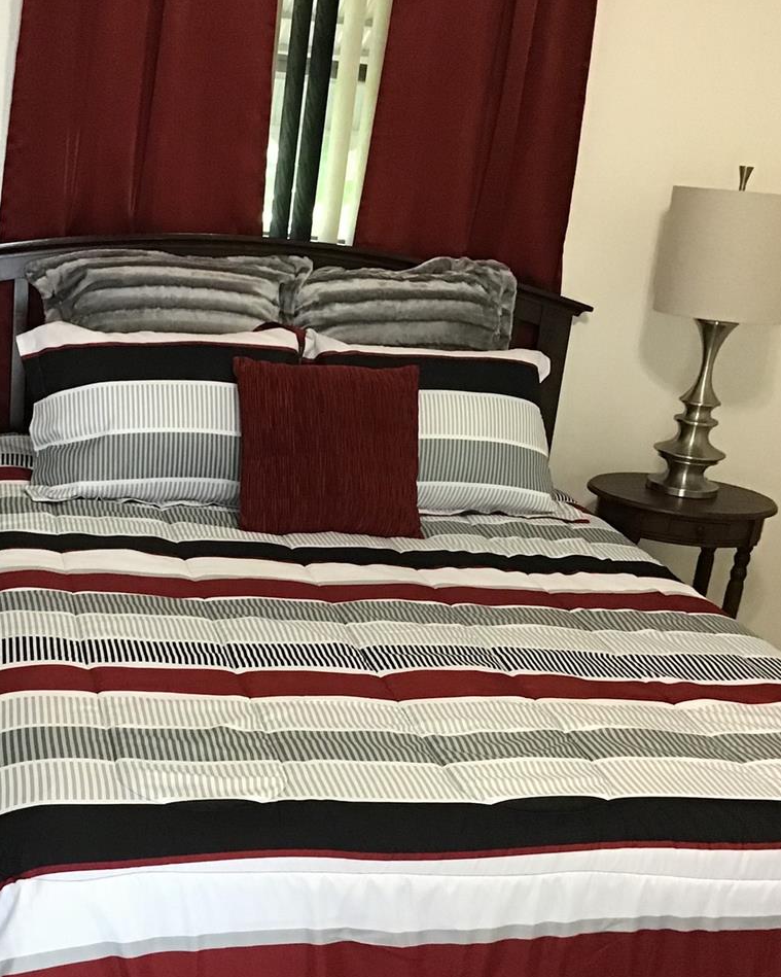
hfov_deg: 30.7
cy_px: 605
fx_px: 1416
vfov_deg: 37.8
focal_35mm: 49
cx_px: 278
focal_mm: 3.3
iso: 160
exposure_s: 1/30
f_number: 2.4
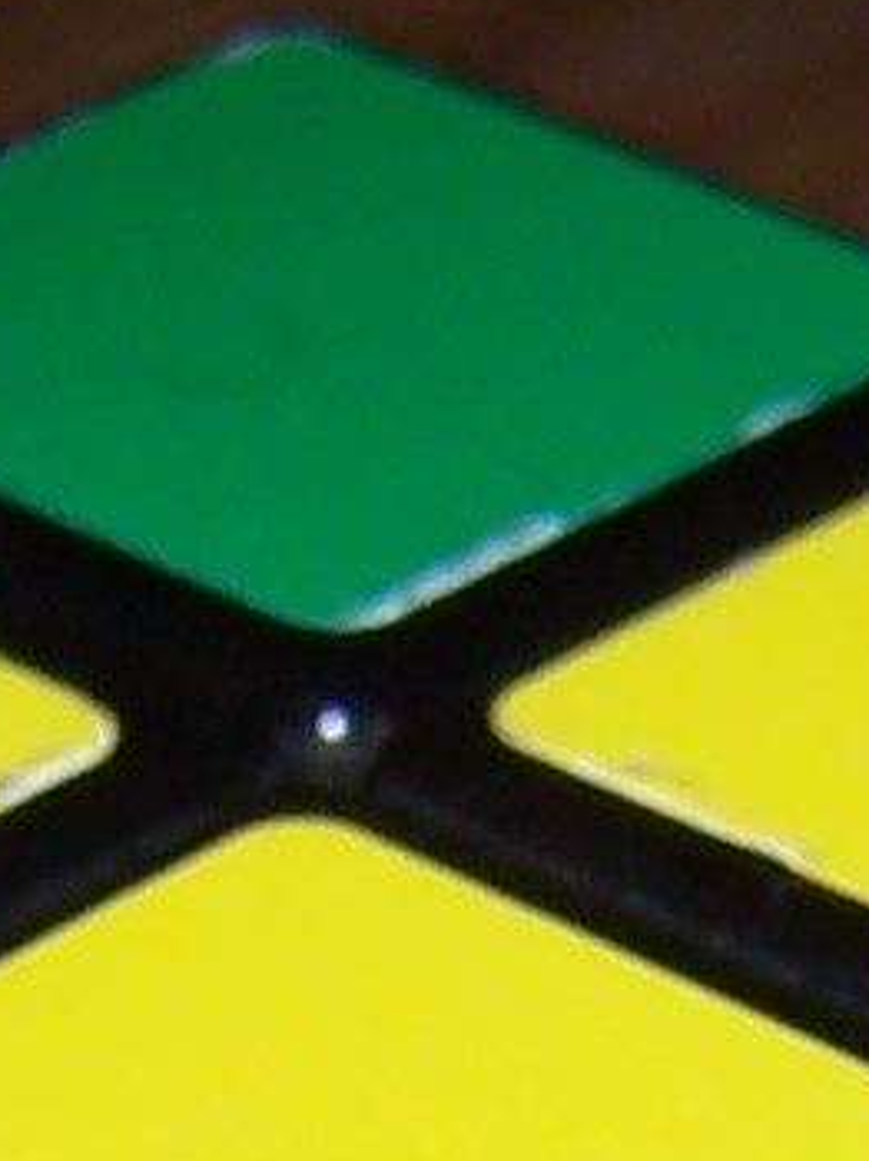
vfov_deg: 6.7
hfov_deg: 5.3
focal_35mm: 280
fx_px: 9384
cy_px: 2786
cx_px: 249
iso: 80
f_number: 2.8
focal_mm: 6.3
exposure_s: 1/60
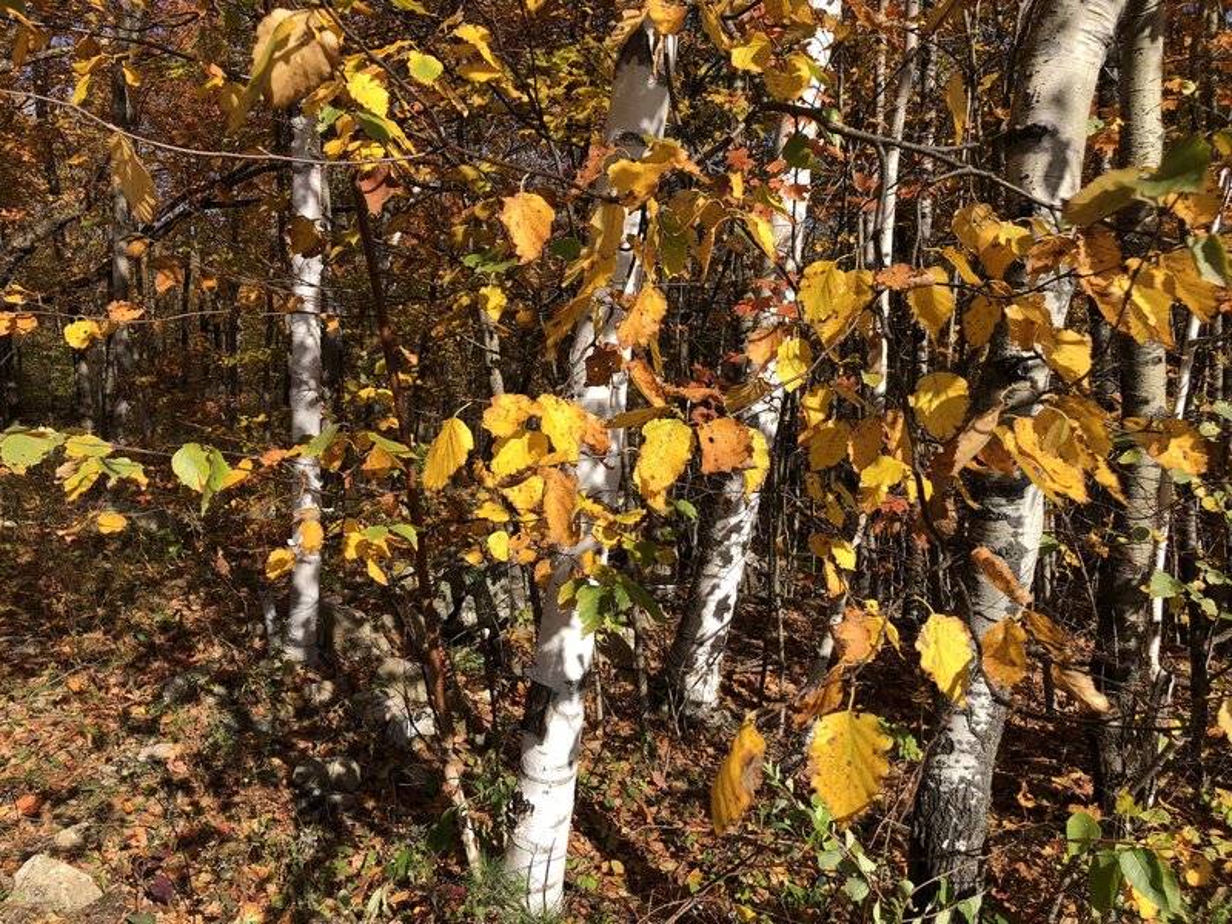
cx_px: 616
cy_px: 462
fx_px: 997
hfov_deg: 63.4
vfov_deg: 49.7
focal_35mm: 28
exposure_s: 1/1297
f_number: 1.8
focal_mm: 4
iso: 20
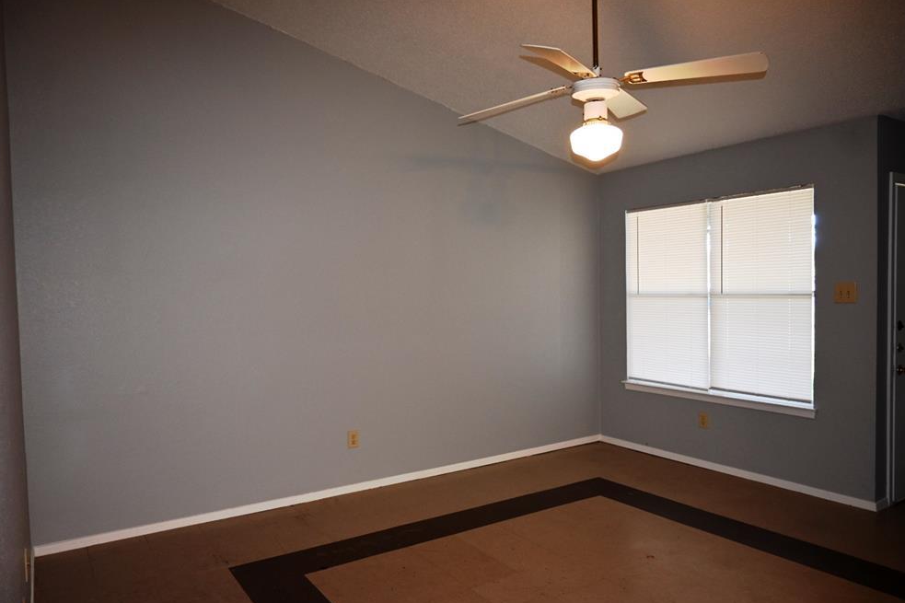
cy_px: 310
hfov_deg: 71.5
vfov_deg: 51.3
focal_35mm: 25
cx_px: 442
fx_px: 628
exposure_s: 1/60
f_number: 3.5
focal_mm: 16
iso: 400
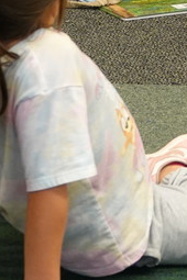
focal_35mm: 297
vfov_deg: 6.8
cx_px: 278
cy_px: -187
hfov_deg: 4.6
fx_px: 2314
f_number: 3.5
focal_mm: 27.24
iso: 800
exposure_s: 1/60
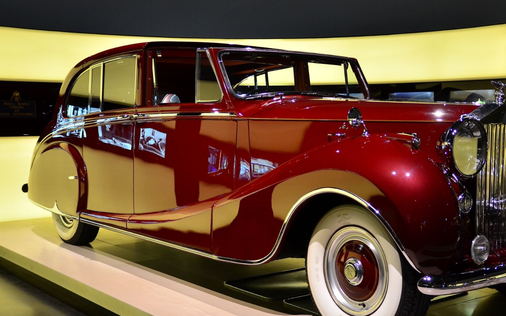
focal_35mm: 52
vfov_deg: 24.9
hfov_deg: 38.7
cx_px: 310
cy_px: 172
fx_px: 717
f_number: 3
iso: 720
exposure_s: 1/60
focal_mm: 24
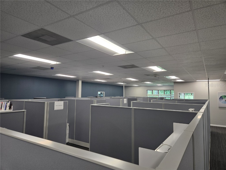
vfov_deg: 58.9
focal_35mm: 23
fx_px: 150
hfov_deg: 73.9
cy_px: 85
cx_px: 113
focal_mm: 5.4
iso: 100
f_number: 1.8
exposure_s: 1/120
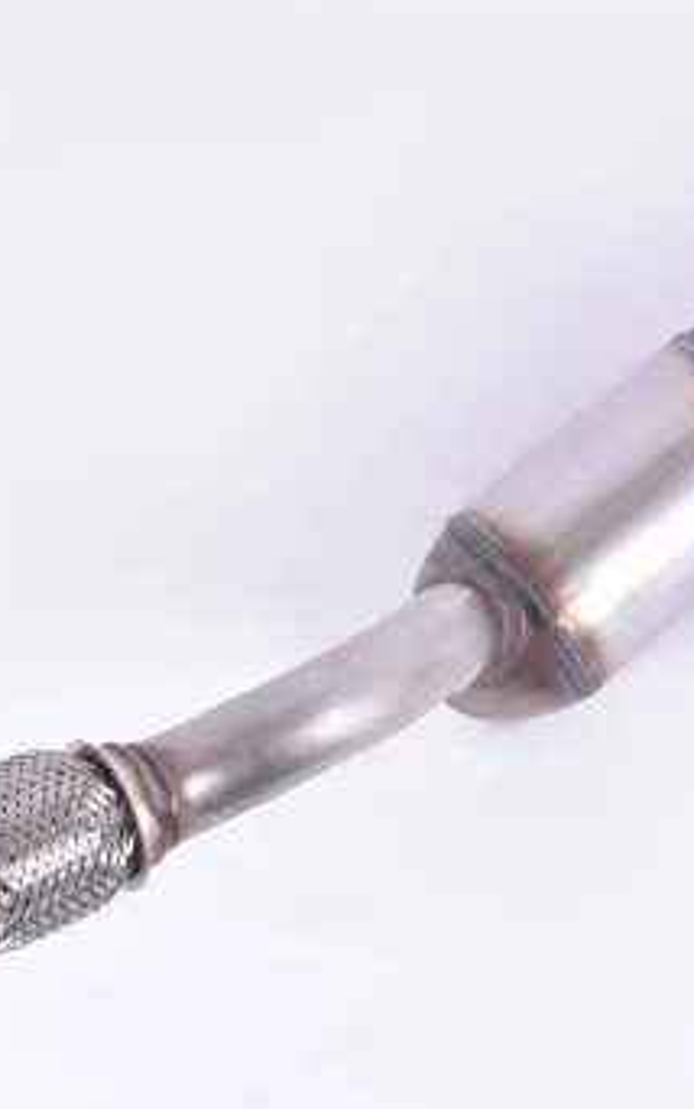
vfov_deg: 24.9
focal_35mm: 83
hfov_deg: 15.7
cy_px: 582
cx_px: 564
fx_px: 2506
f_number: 16
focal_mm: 31
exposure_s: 1/60
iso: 400
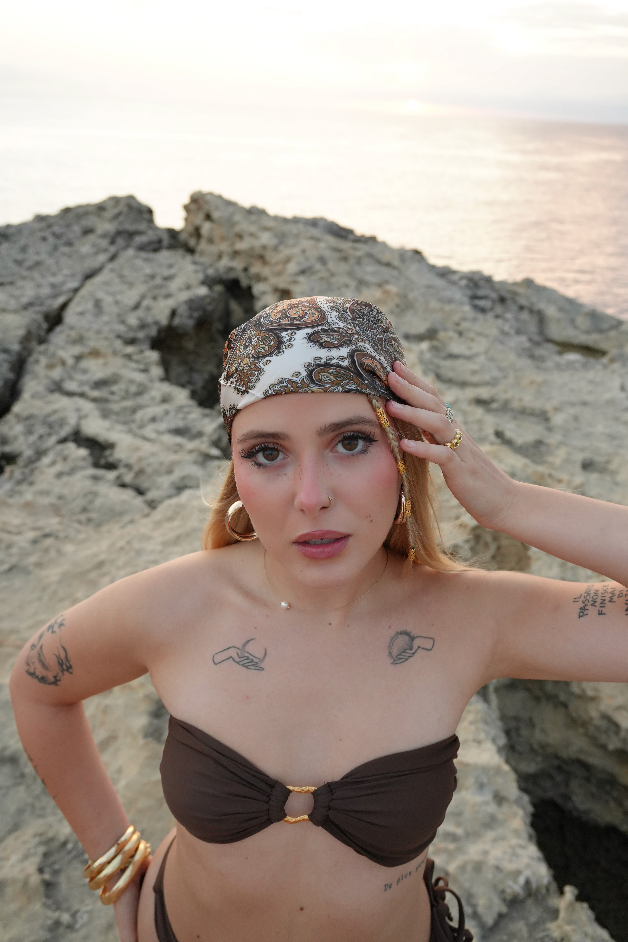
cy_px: 471
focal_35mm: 30
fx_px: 777
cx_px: 314
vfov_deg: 62.4
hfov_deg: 44.0
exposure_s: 1/160
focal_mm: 19.8
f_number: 4
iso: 800
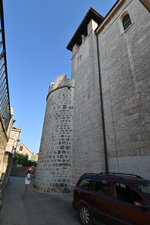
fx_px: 113
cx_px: 75
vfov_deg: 90.0
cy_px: 112
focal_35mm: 18
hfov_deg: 67.4
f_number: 16
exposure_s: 1/50
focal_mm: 12
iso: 100
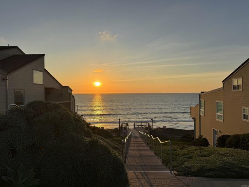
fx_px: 173
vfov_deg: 56.8
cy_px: 94
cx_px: 124
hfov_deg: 71.6
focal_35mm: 24
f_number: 1.78
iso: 80
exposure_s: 1/4608
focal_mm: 6.76
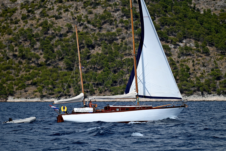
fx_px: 1758
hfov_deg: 7.4
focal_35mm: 280
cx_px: 113
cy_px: 76
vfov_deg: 4.9
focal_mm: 280
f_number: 5.6
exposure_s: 1/1000
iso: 110
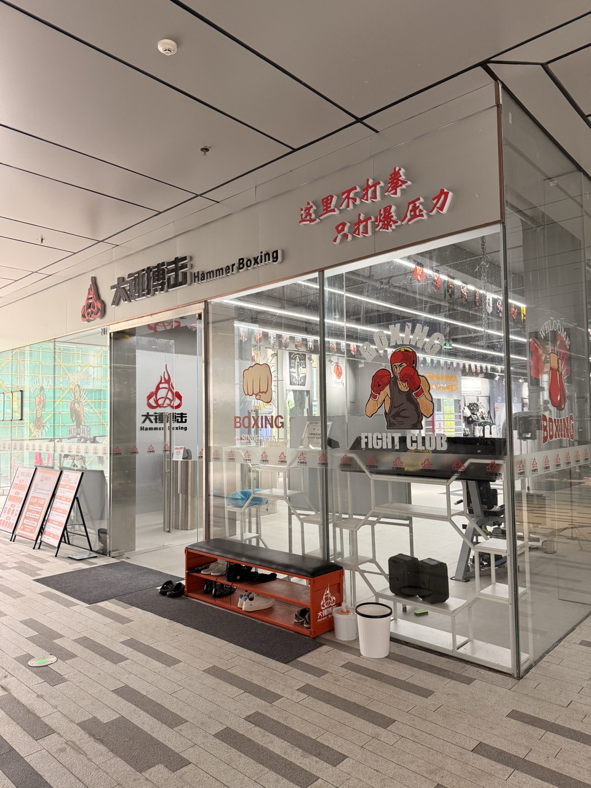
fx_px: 546
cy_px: 394
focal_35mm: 24
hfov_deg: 56.8
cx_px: 296
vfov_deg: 71.6
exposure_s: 1/89
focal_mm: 6.76
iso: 200
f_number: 1.78
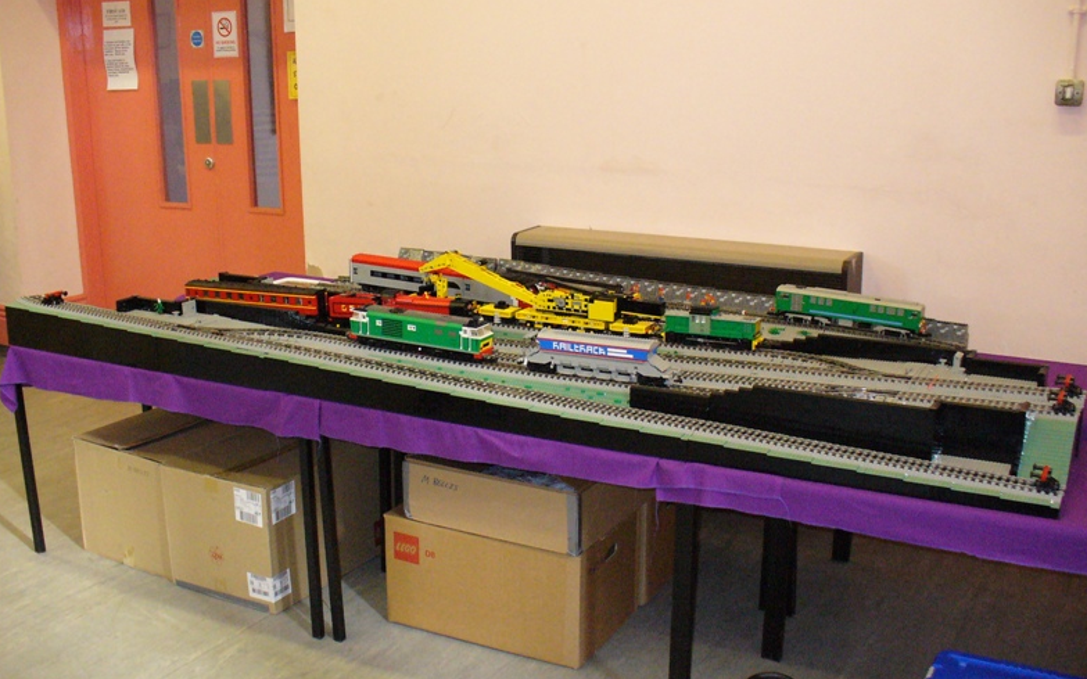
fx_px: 1185
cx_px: 534
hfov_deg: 49.3
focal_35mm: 40
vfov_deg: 32.0
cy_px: 346
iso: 400
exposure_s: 1/60
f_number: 2.8
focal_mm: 6.1
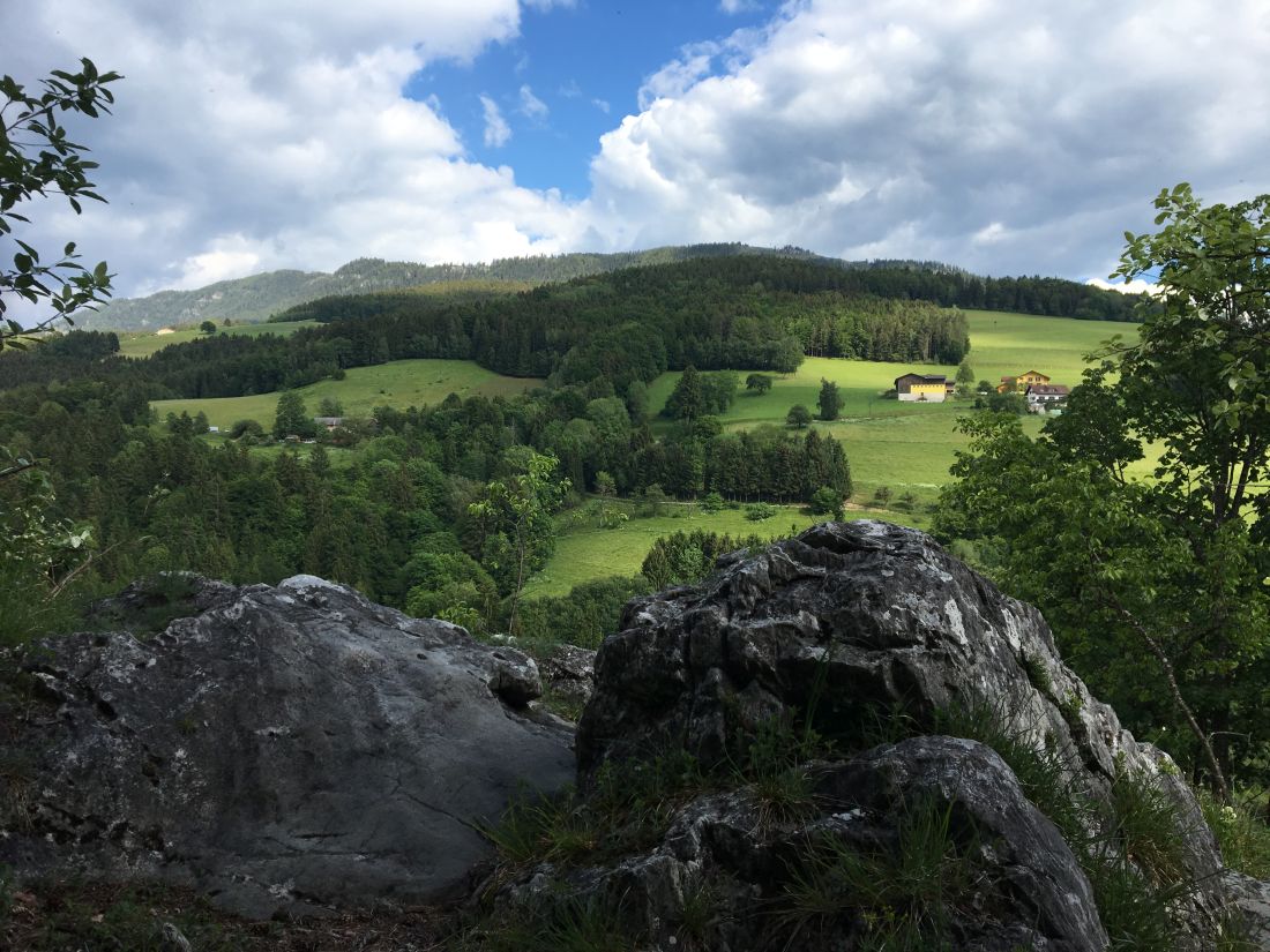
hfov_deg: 61.7
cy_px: 476
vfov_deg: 48.2
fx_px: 1064
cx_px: 635
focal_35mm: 29
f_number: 2.2
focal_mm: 4.15
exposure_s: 1/1083
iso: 25
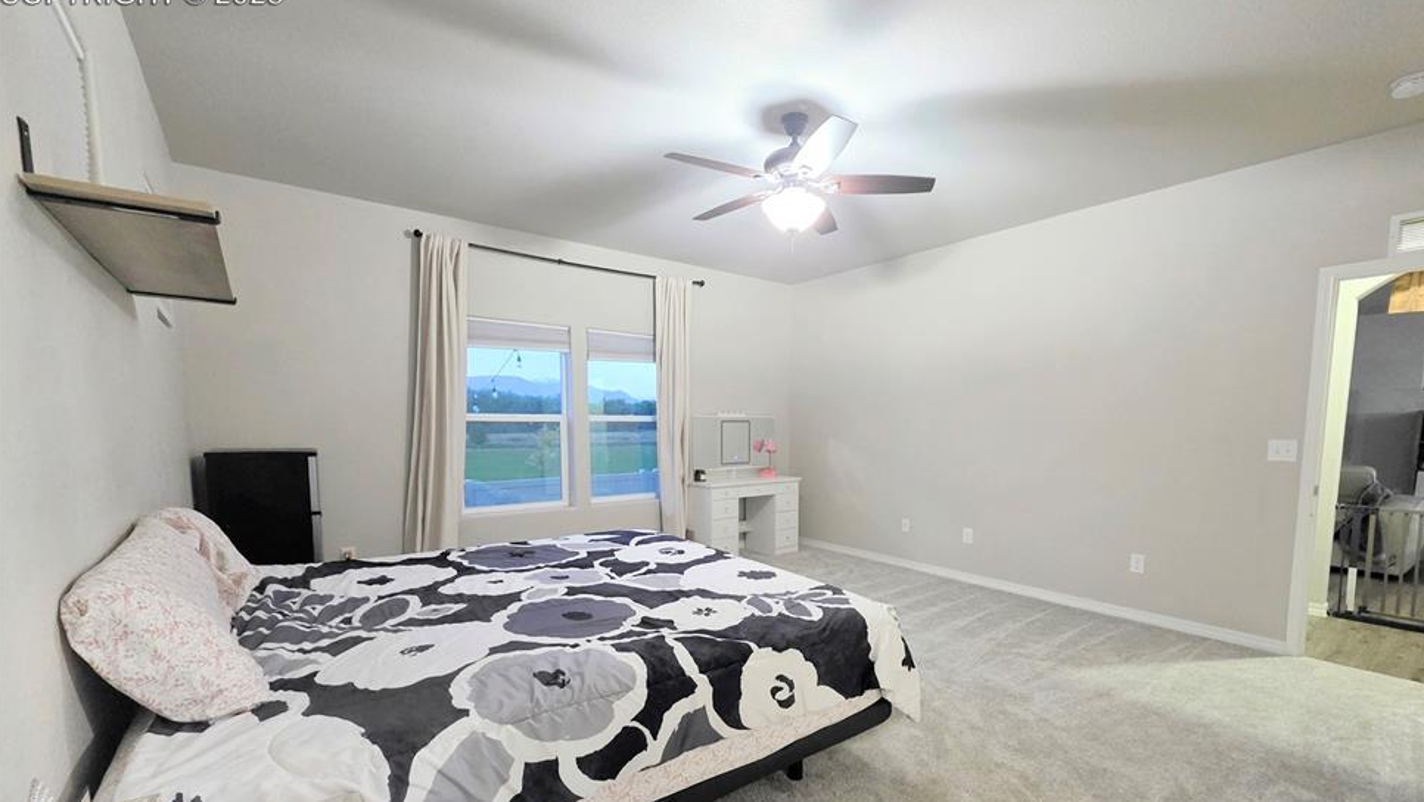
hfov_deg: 102.9
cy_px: 489
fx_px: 567
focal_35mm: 15
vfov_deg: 69.7
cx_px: 749
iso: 800
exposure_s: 1/60
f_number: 1.9
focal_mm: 2.2
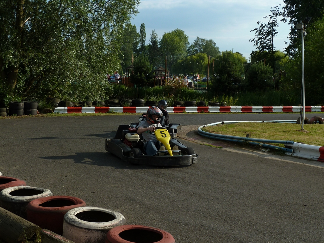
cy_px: 122
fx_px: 449
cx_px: 162
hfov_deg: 39.7
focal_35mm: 48
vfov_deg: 30.3
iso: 80
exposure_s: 1/500
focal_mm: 7.9
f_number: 4
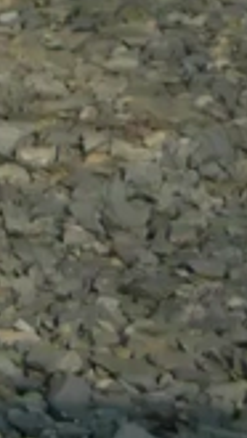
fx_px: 2534
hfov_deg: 5.0
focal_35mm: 218
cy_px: -478
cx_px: -714
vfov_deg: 9.2
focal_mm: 5.5
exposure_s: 1/125
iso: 100
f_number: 8
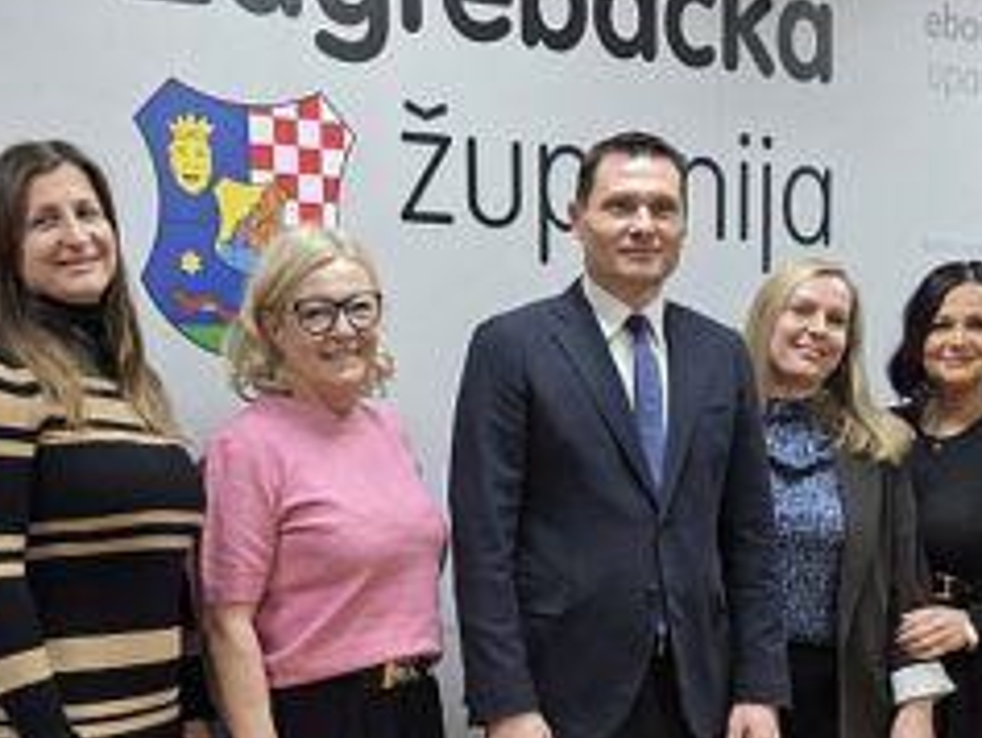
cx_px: 464
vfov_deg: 23.3
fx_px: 1760
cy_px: 614
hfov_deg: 31.2
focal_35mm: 62
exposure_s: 1/100
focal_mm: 6.3
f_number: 1.7
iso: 200
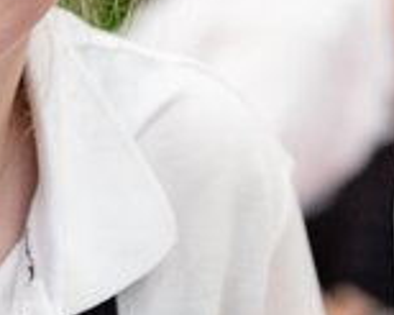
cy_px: 100
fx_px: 3916
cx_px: 10
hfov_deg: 5.7
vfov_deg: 4.6
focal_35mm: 336
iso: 640
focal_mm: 50
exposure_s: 1/400
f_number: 2.2
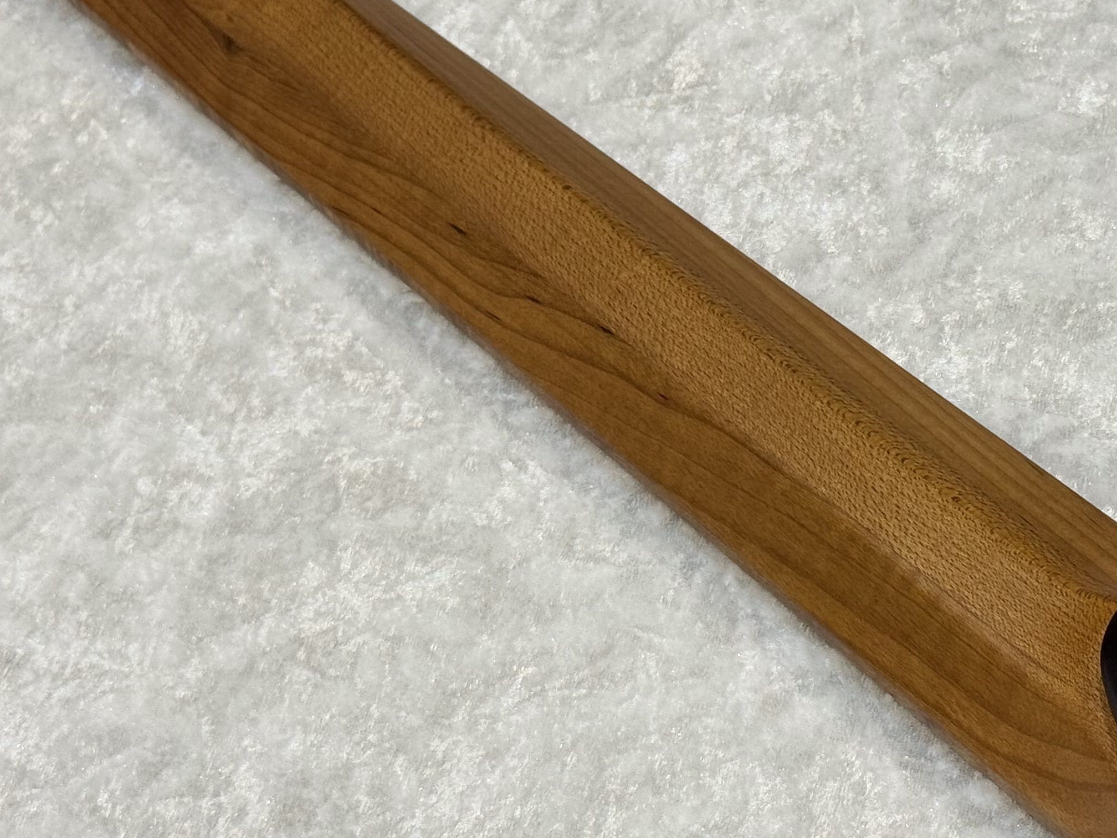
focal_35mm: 96
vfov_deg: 15.4
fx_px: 3098
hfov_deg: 20.4
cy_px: 313
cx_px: 726
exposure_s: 1/60
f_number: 1.78
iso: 50
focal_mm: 6.76
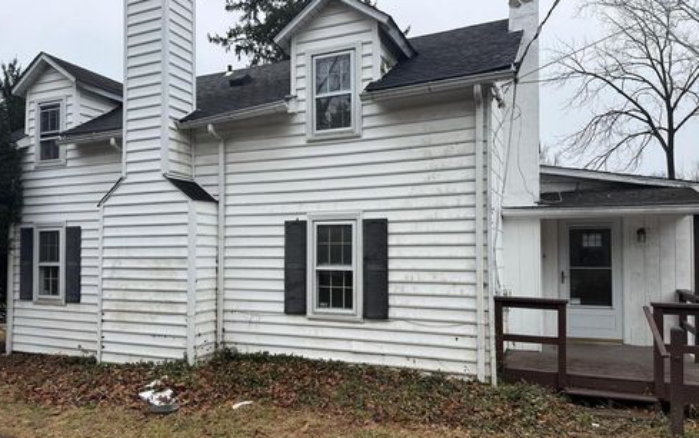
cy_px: 240
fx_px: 495
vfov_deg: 47.6
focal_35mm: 26
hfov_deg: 70.4
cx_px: 347
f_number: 1.78
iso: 80
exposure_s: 1/1618
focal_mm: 6.76
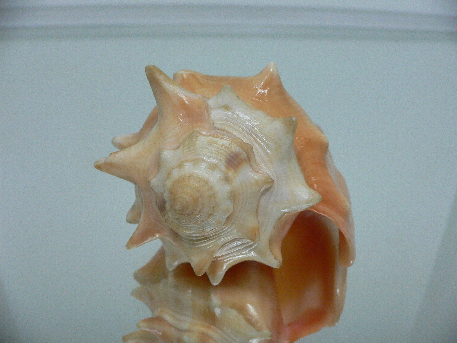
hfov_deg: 52.6
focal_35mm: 35
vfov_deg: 40.7
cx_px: 228
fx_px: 462
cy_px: 172
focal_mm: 4.6
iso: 200
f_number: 2.8
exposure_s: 1/60
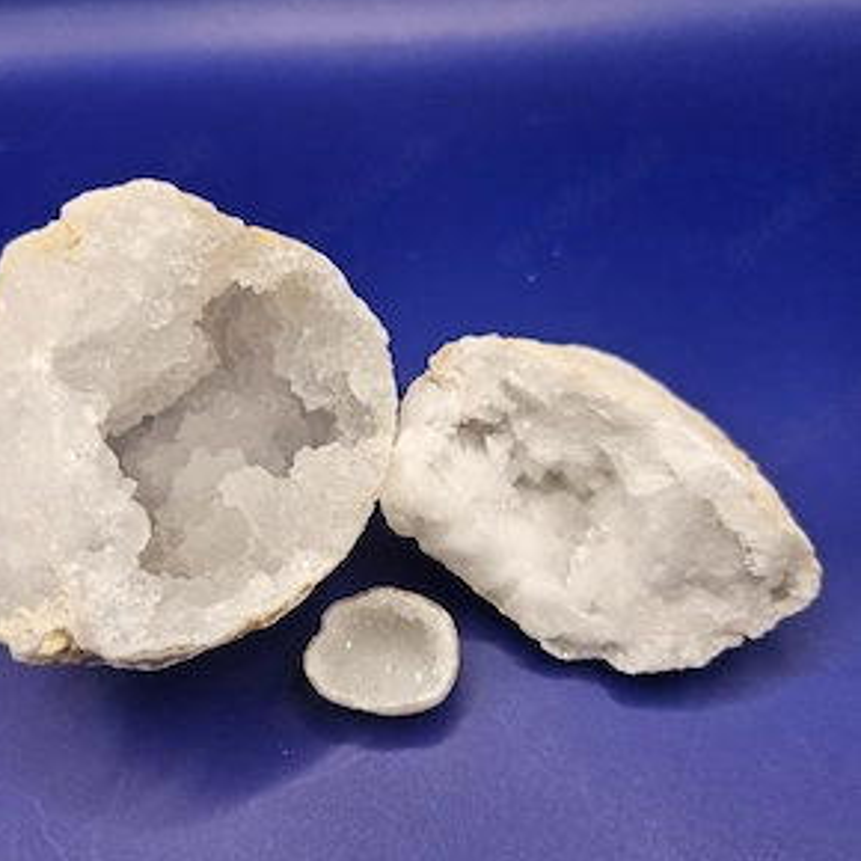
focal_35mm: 28
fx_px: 788
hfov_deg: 57.3
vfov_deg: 57.2
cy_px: 463
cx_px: 419
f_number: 1.8
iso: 64
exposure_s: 1/182
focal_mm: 5.4
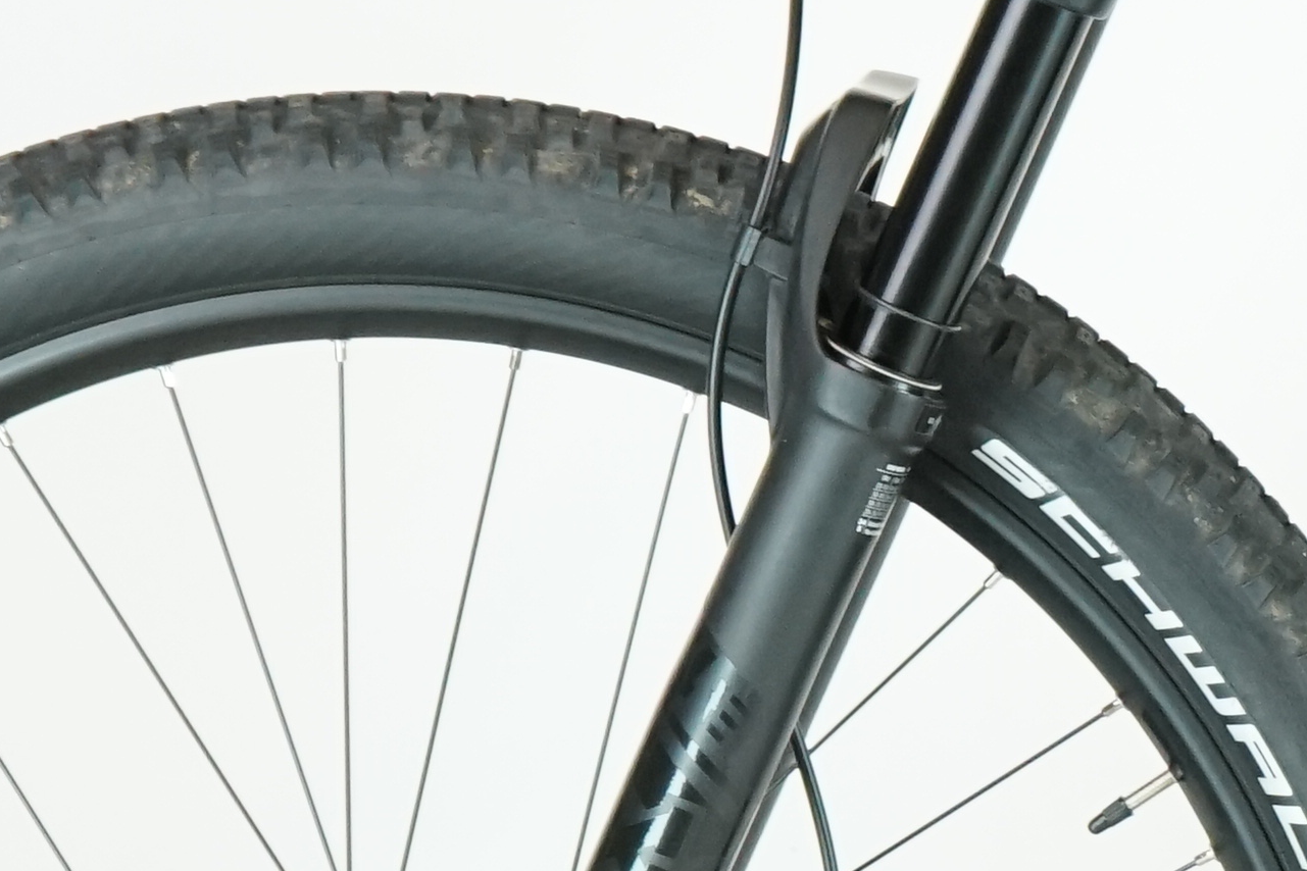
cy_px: 497
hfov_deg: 7.5
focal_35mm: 267
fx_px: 9693
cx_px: 2165
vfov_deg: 5.1
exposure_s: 1/200
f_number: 5.6
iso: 2000
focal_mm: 57
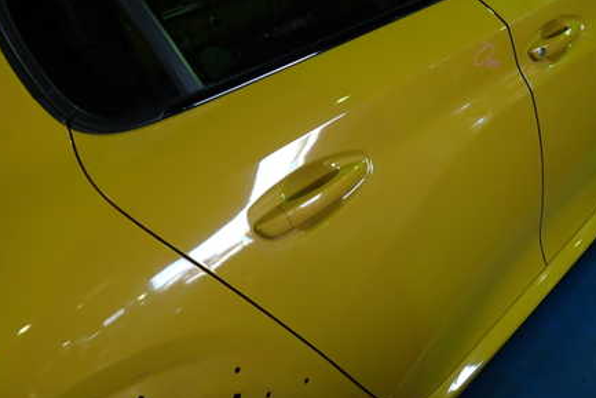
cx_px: 312
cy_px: 131
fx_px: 596
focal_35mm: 36
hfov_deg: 53.1
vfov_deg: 36.5
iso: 125
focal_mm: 4.5
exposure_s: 1/60
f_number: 2
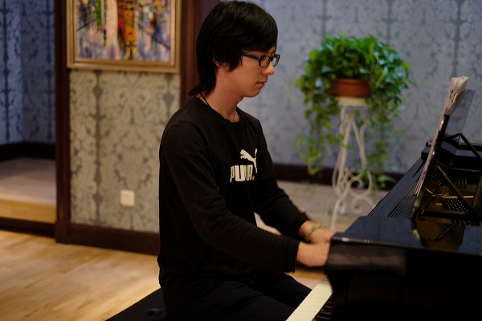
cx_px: 241
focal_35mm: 53
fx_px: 710
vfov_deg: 25.5
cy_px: 160
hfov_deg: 37.5
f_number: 1.4
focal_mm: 35
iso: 200
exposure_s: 1/17
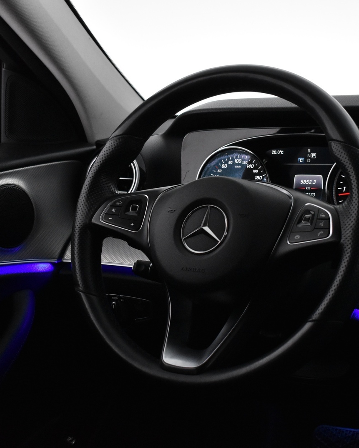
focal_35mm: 72
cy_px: 224
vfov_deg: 26.4
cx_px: 215
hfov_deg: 21.2
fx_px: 956
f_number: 5
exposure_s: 1/100
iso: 3200
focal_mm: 34
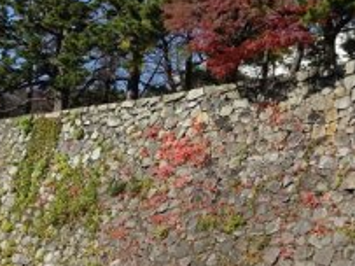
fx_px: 758
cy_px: 207
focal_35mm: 74
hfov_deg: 25.6
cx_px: 45
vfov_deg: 19.7
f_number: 4
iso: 80
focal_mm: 5.09
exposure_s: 1/800
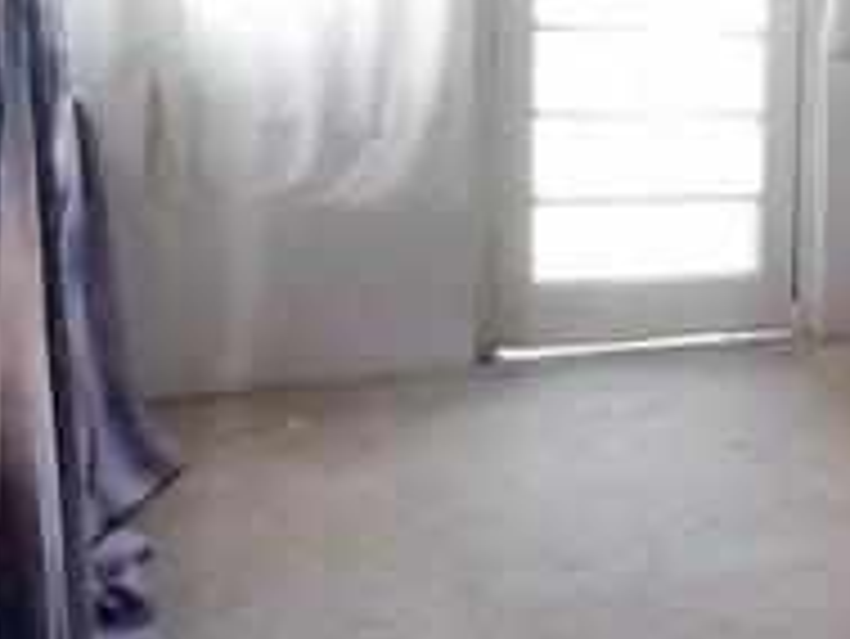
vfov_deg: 20.3
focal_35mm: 72
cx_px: 1403
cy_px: 158
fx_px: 1769
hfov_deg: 21.1
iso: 320
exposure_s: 1/25
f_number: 2.4
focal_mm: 1.78
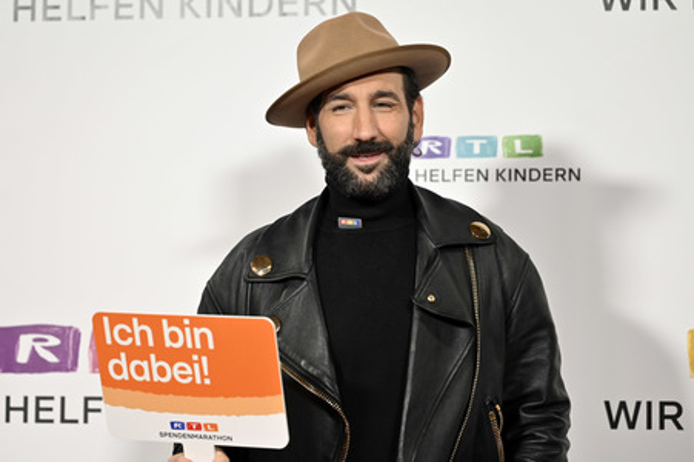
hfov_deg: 17.8
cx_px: 347
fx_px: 2215
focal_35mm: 115
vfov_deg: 11.9
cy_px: 231
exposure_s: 1/320
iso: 1000
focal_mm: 115
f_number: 2.8
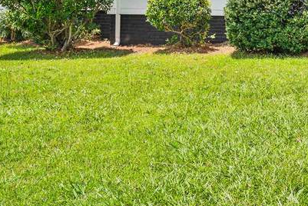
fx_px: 574
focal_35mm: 67
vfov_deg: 19.5
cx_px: 362
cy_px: -22
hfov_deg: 26.9
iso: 100
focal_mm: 21
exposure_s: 1/200
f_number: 8
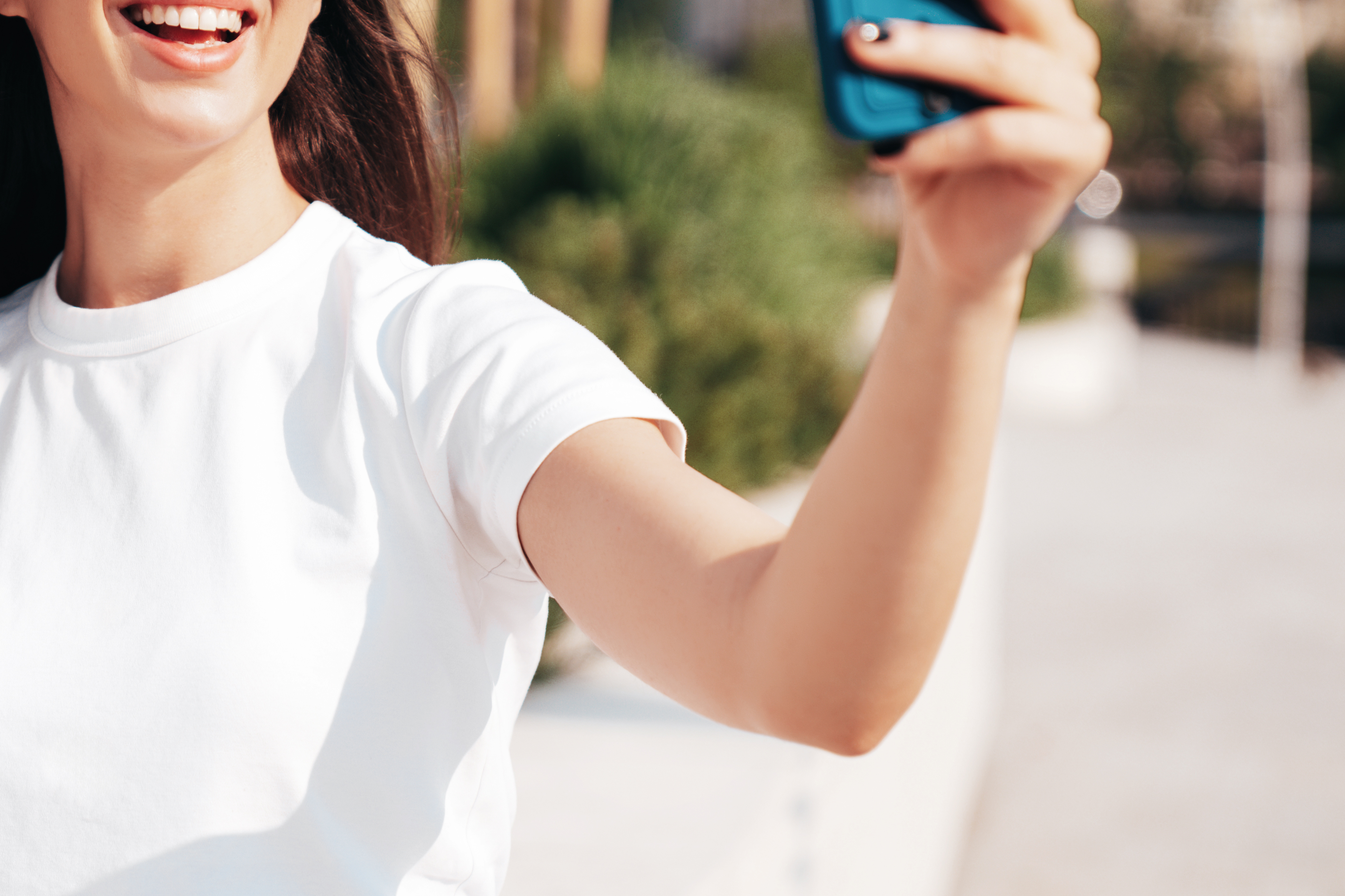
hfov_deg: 18.9
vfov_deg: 12.8
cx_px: 262
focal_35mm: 107
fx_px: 3997
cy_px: 328
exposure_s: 1/1250
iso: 100
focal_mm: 65
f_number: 2.8
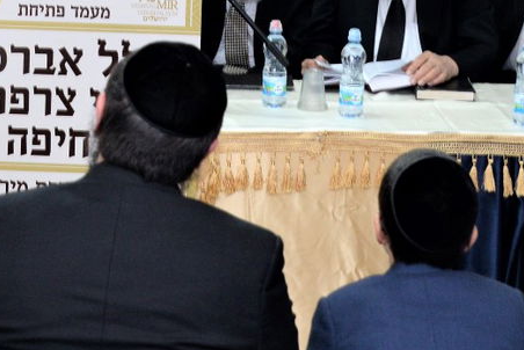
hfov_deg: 15.6
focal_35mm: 130
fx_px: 1893
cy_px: -100
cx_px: 95
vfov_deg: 10.3
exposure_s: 1/60
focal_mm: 42
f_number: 5.6
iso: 2000
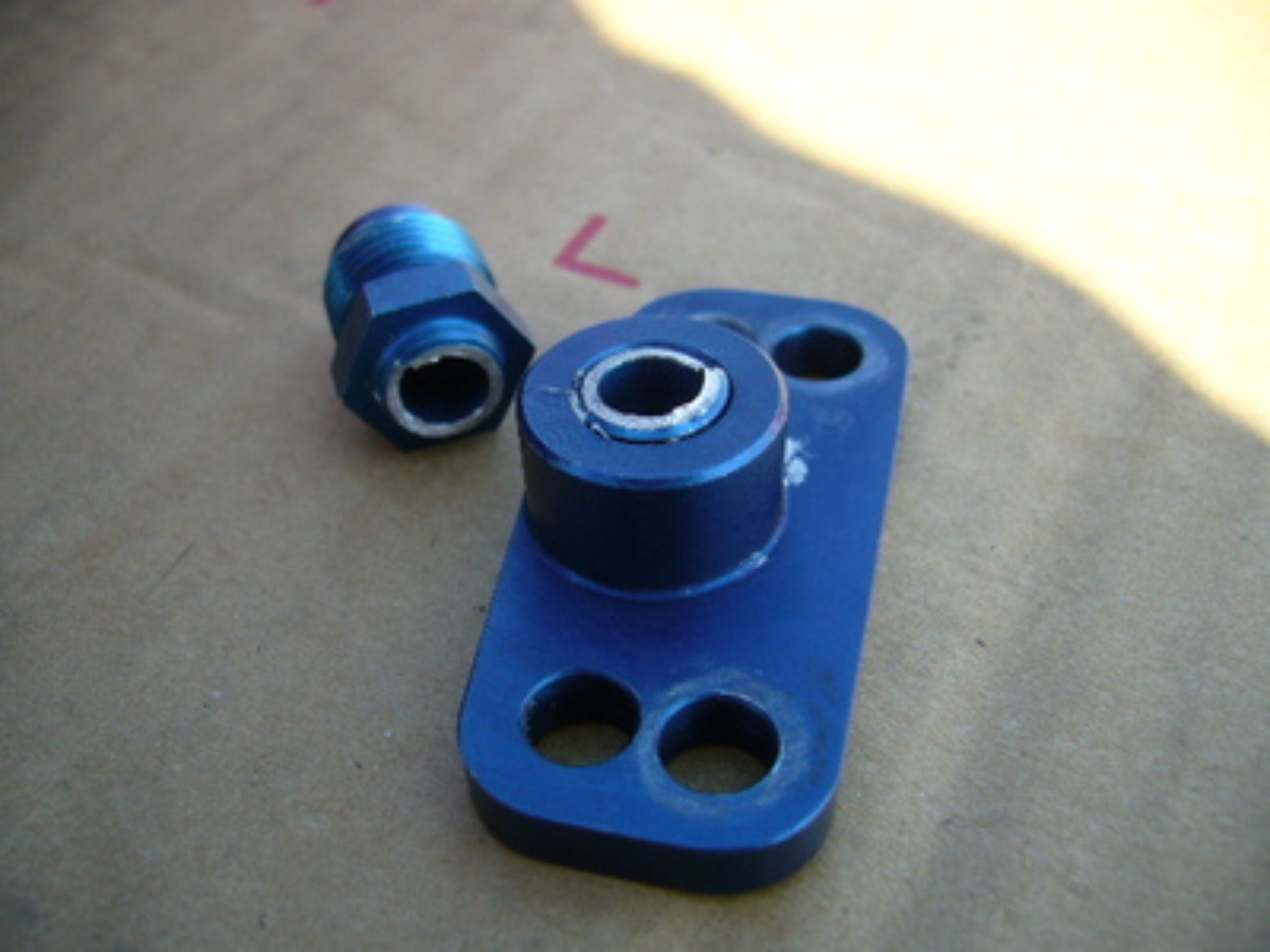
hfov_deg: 52.6
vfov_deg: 40.7
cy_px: 476
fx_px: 1284
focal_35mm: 35
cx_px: 635
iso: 80
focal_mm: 5.8
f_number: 2.8
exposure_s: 1/250
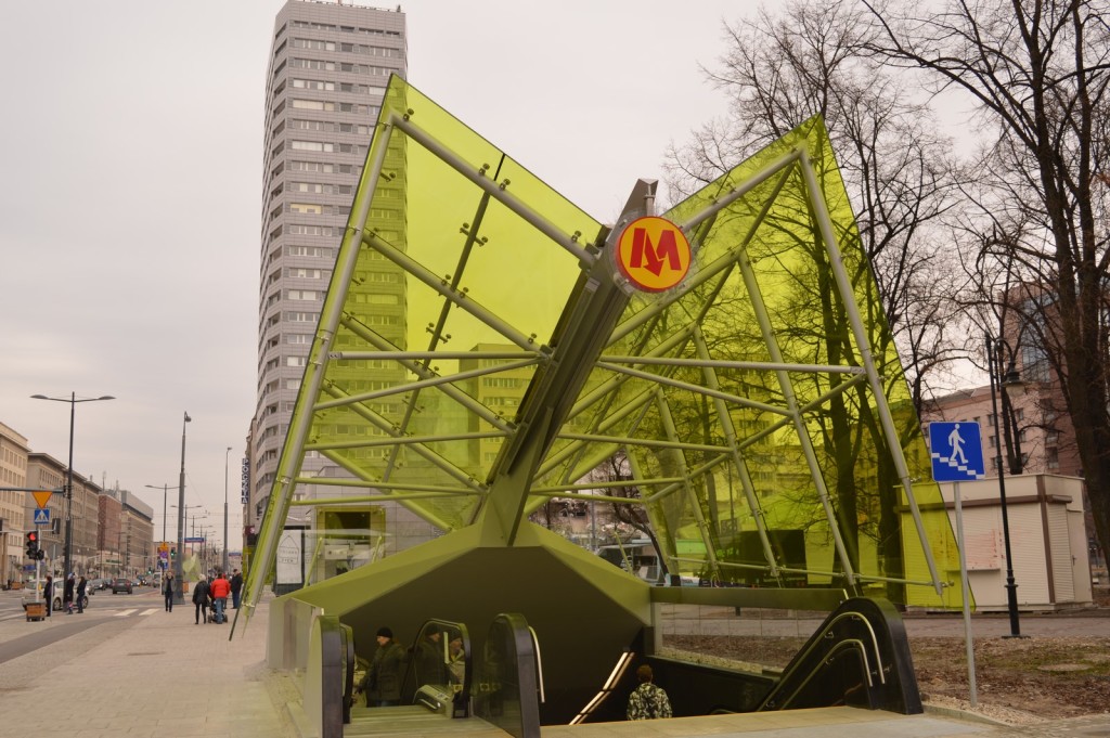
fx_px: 1109
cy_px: 369
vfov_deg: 36.8
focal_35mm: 36
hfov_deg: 53.2
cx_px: 555
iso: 100
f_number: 7.1
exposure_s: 1/200
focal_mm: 24
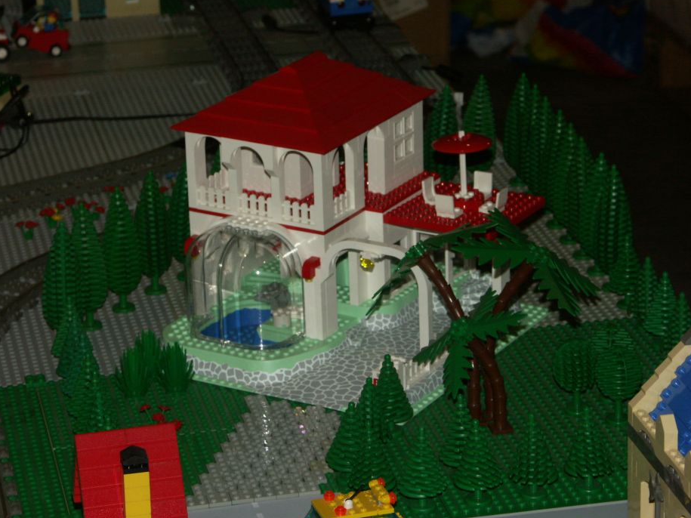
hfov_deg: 15.1
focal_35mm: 131
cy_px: 247
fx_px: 2615
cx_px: 310
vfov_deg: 11.3
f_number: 5
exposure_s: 1/100
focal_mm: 29.83
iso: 200
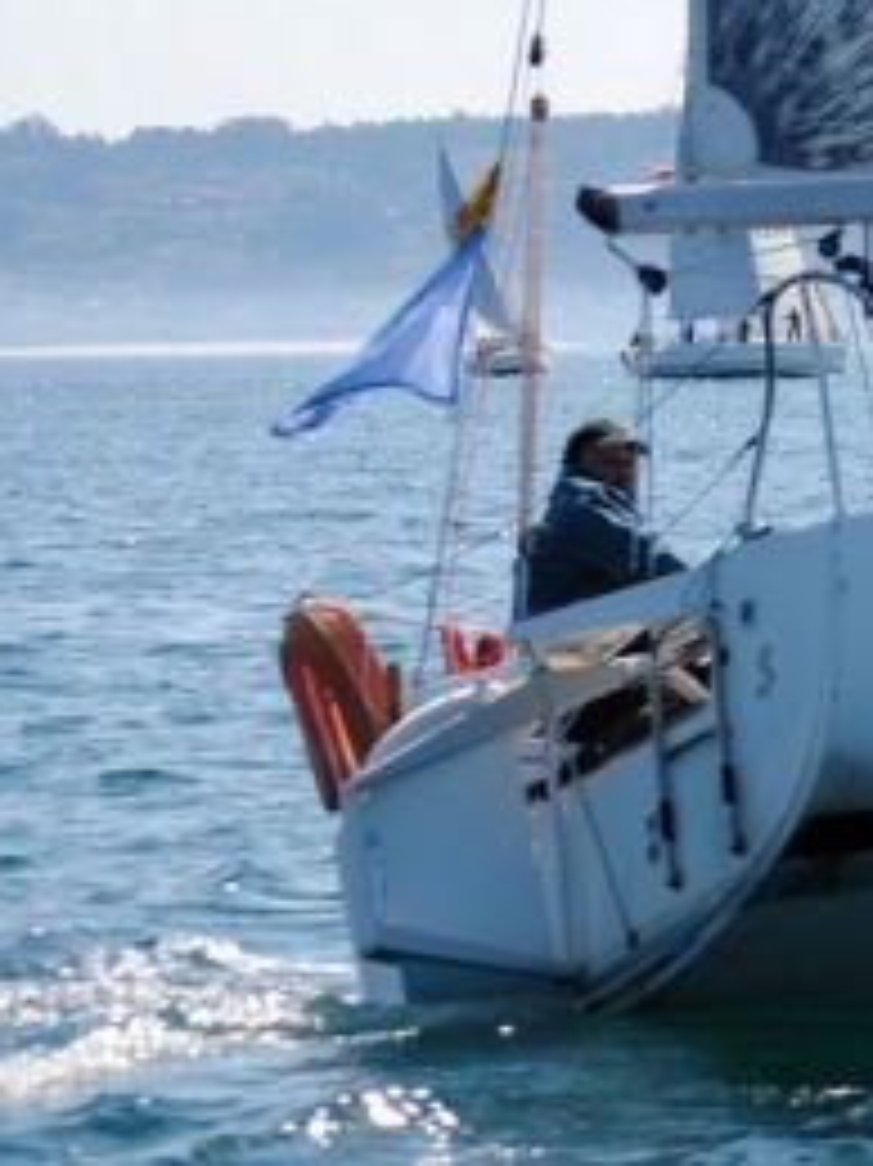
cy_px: 254
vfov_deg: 6.5
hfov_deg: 4.8
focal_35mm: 304
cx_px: 1755
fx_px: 10231
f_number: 5.6
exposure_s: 1/500
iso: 110
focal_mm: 68
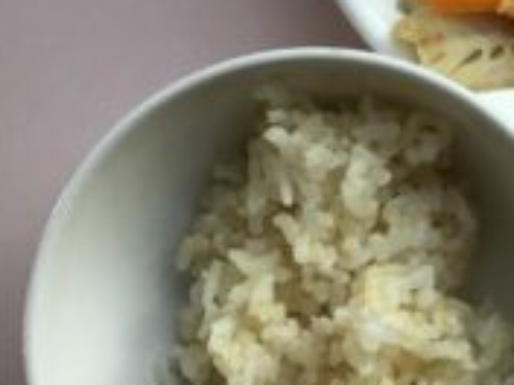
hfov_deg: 20.8
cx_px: 616
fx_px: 1307
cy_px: 89
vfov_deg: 16.7
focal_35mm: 88
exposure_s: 1/40
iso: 25
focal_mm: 3.3
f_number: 2.4
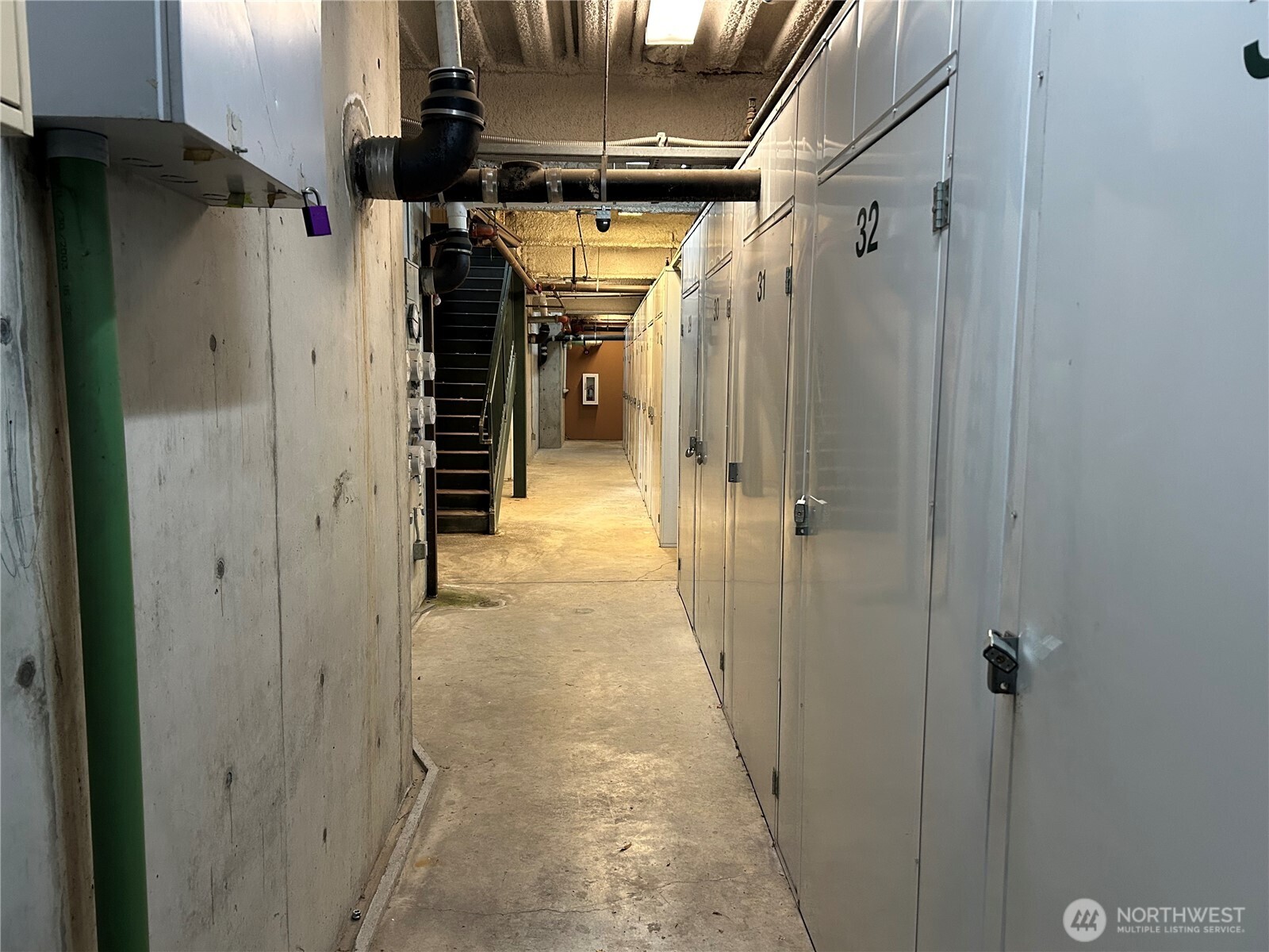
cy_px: 476
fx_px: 953
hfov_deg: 67.3
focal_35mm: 26
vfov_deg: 53.1
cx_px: 634
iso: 320
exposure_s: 1/60
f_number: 1.5
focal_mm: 5.7
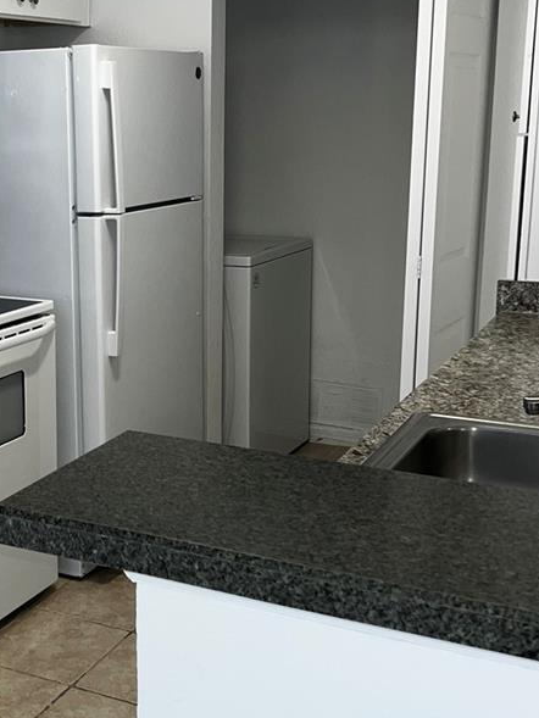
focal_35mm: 53
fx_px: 1100
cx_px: 111
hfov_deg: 27.0
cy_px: 368
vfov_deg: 36.2
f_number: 1.5
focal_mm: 5.7
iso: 32
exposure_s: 1/120
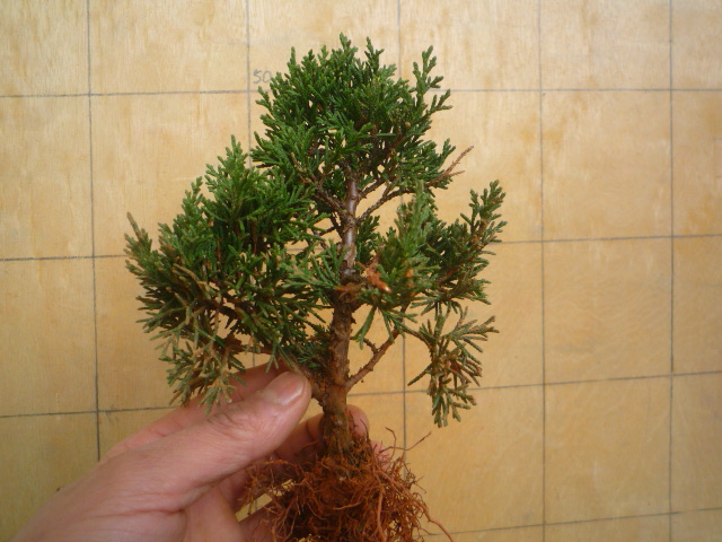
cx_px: 361
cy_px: 271
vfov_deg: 54.9
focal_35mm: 25
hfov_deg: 69.4
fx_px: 521
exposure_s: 1/250
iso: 100
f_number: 2.8
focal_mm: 4.4
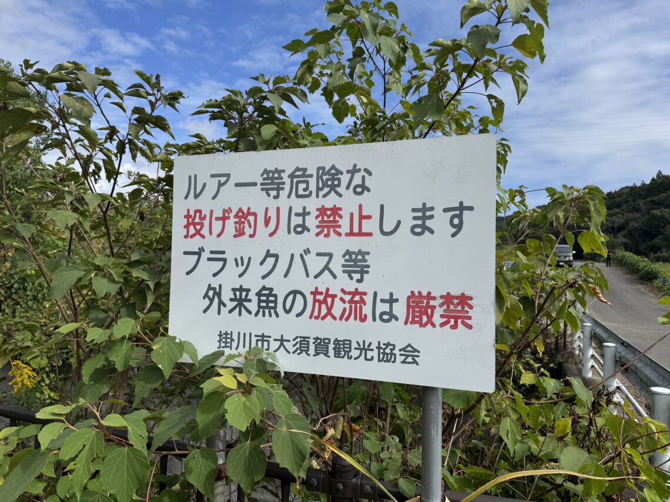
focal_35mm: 24
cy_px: 251
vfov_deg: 56.8
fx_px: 465
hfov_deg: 71.6
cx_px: 335
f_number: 1.78
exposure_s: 1/5814
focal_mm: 6.76
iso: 80
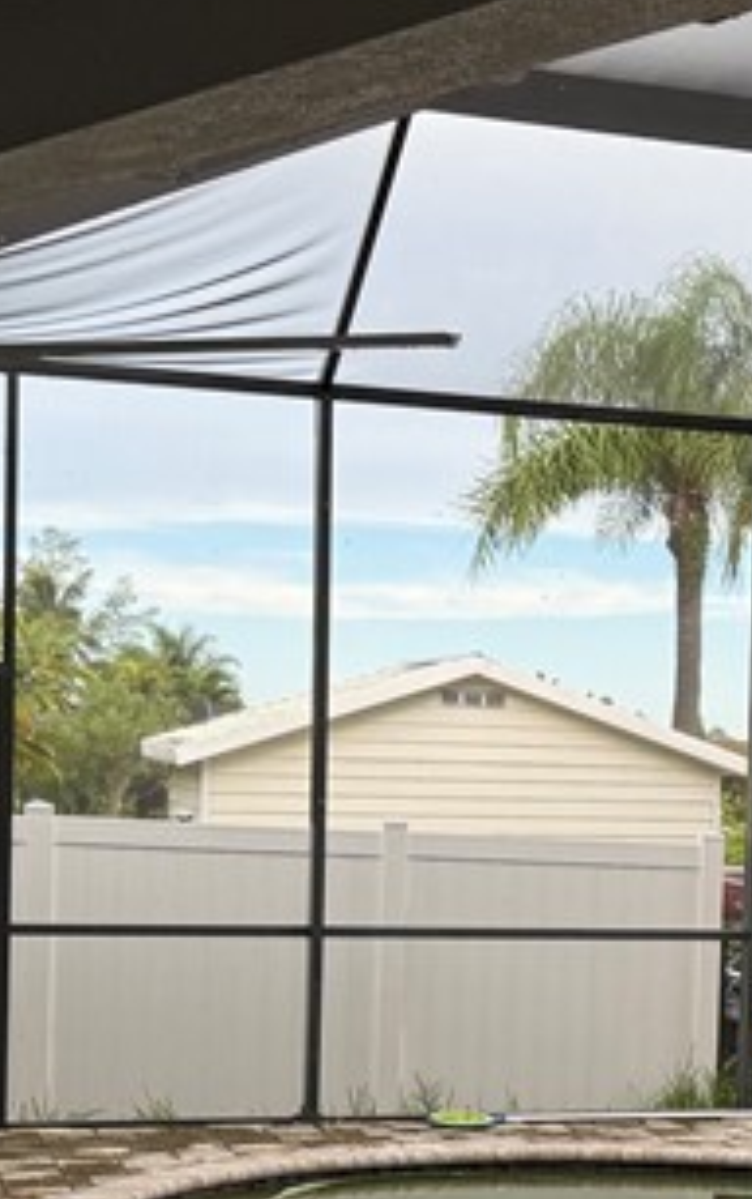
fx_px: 2779
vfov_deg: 24.1
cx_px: 971
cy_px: 878
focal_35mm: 85
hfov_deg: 14.8
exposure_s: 1/708
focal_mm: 6.76
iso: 80
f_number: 1.78
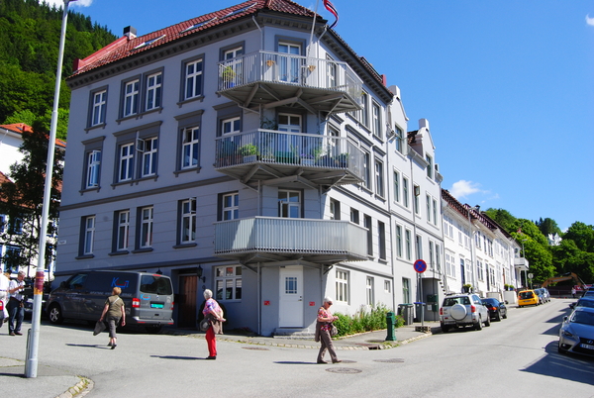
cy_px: 199
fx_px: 570
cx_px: 297
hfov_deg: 55.0
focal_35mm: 34
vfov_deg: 38.5
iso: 200
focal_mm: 23
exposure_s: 1/250
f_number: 10
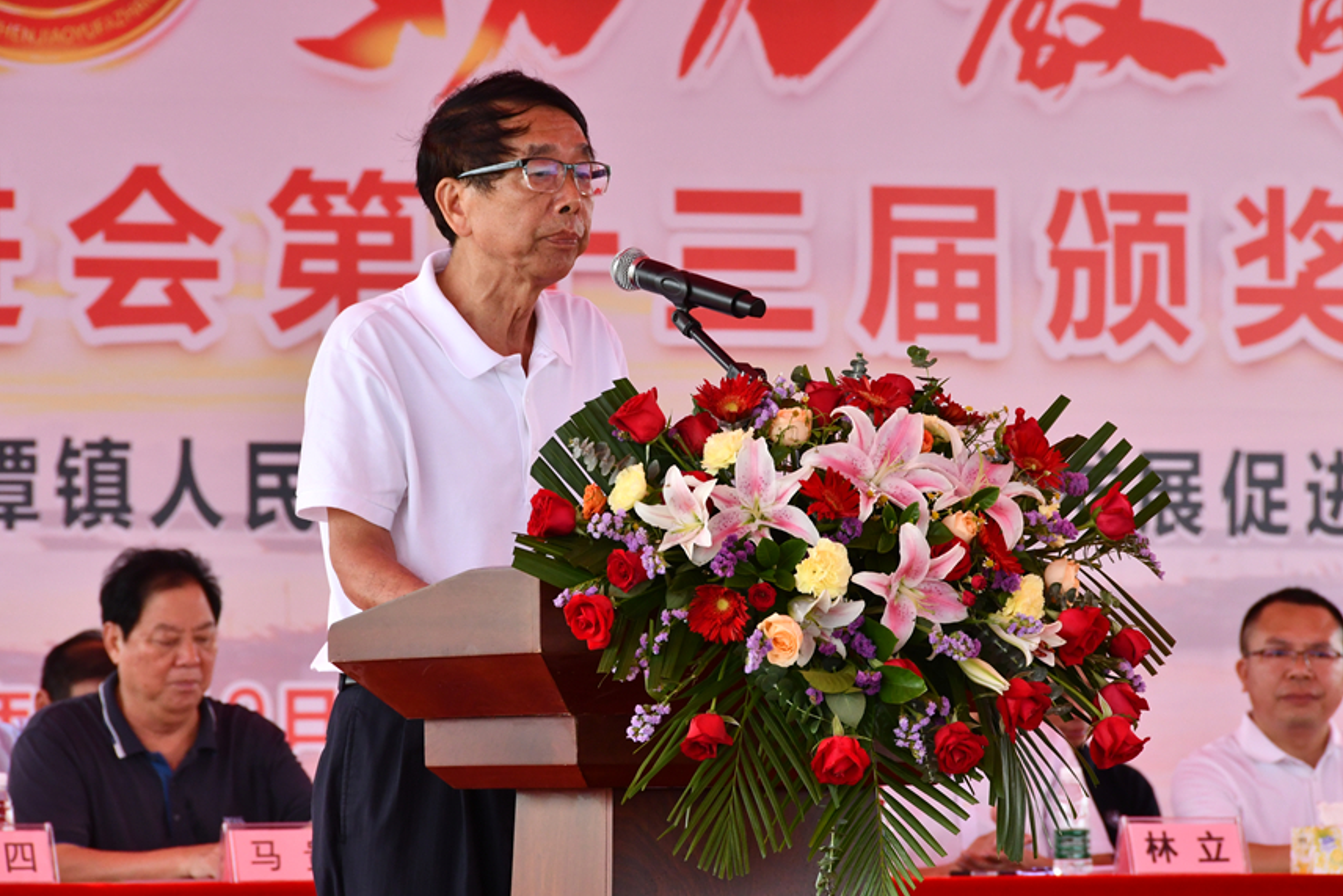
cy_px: 441
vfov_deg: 5.1
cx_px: 693
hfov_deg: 7.7
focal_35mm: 268
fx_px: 9999
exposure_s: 1/250
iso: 1100
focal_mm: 170
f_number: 9
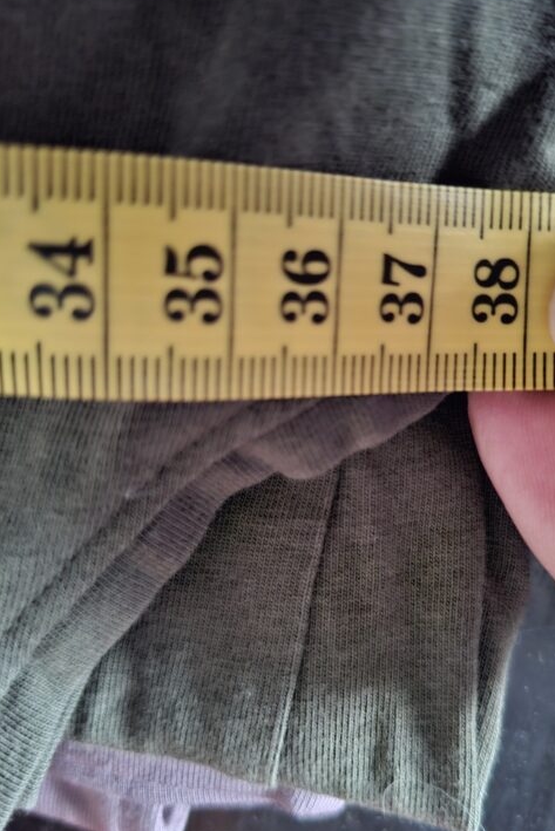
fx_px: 624
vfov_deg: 67.3
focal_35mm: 27
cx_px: 351
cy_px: 451
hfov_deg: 47.5
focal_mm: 5.54
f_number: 1.8
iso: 1250
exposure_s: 1/10
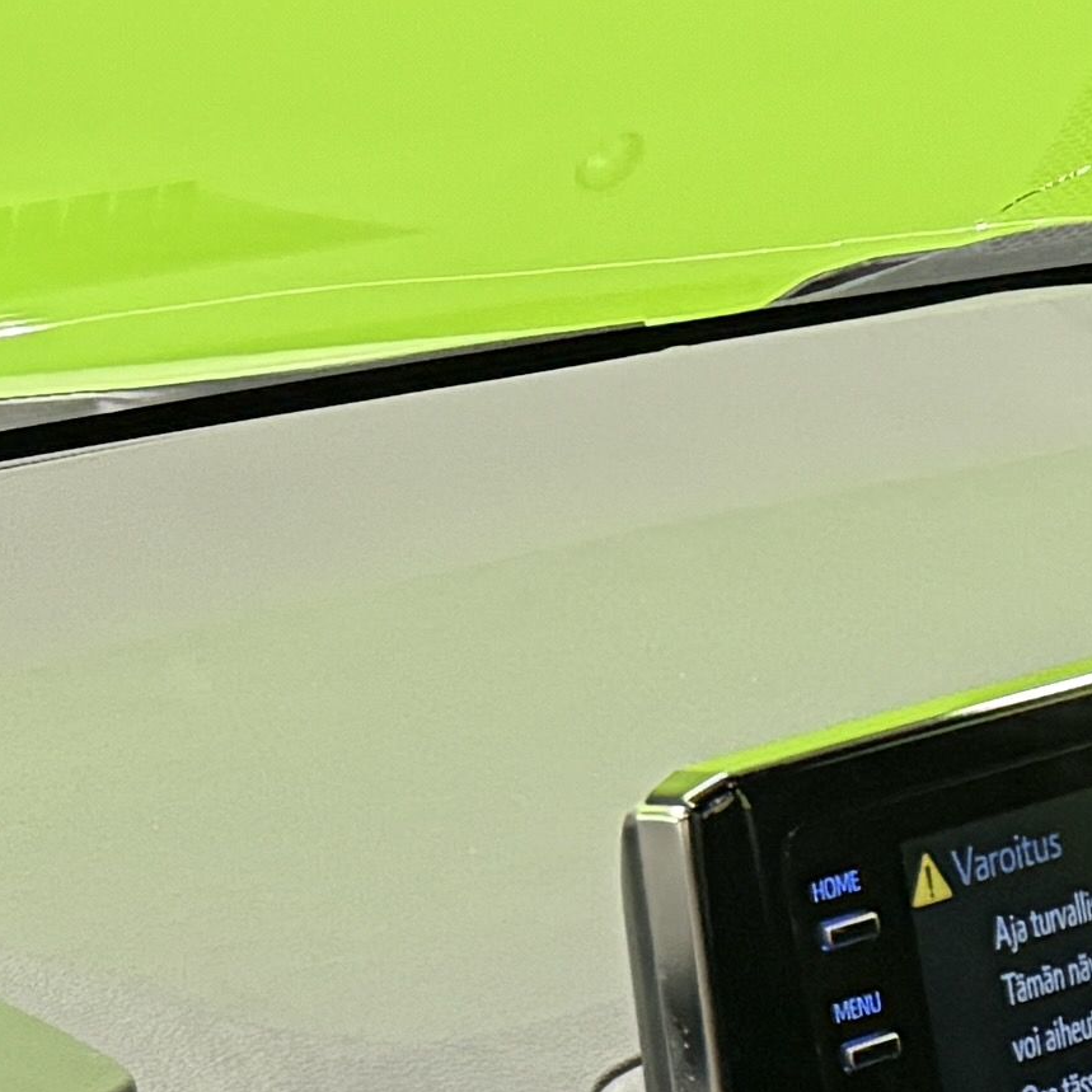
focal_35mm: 141
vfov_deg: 10.7
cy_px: 2539
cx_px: 1745
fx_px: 5032
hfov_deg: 11.7
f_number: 1.78
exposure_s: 1/50
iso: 500
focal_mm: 6.76
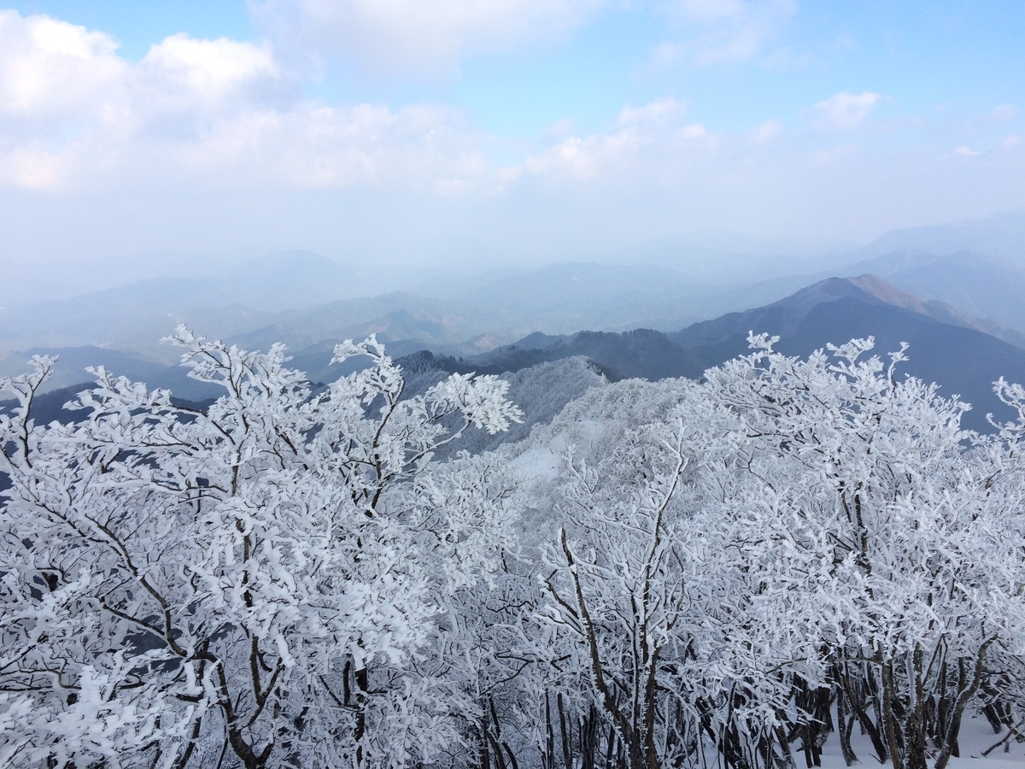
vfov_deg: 48.2
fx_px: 859
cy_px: 384
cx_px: 512
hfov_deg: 61.7
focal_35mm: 29
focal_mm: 4.15
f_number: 2.2
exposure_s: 1/855
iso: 32
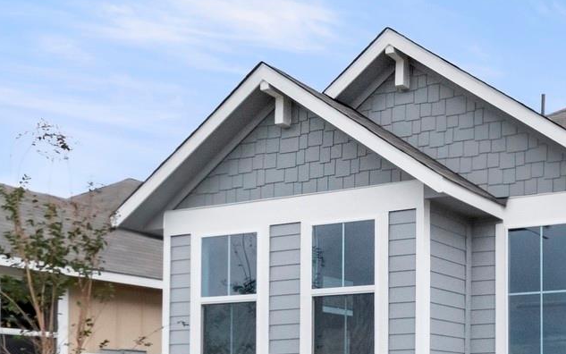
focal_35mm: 94
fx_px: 1450
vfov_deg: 13.9
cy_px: 221
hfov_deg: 21.4
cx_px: 549
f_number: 8
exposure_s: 1/1250
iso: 400
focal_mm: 24
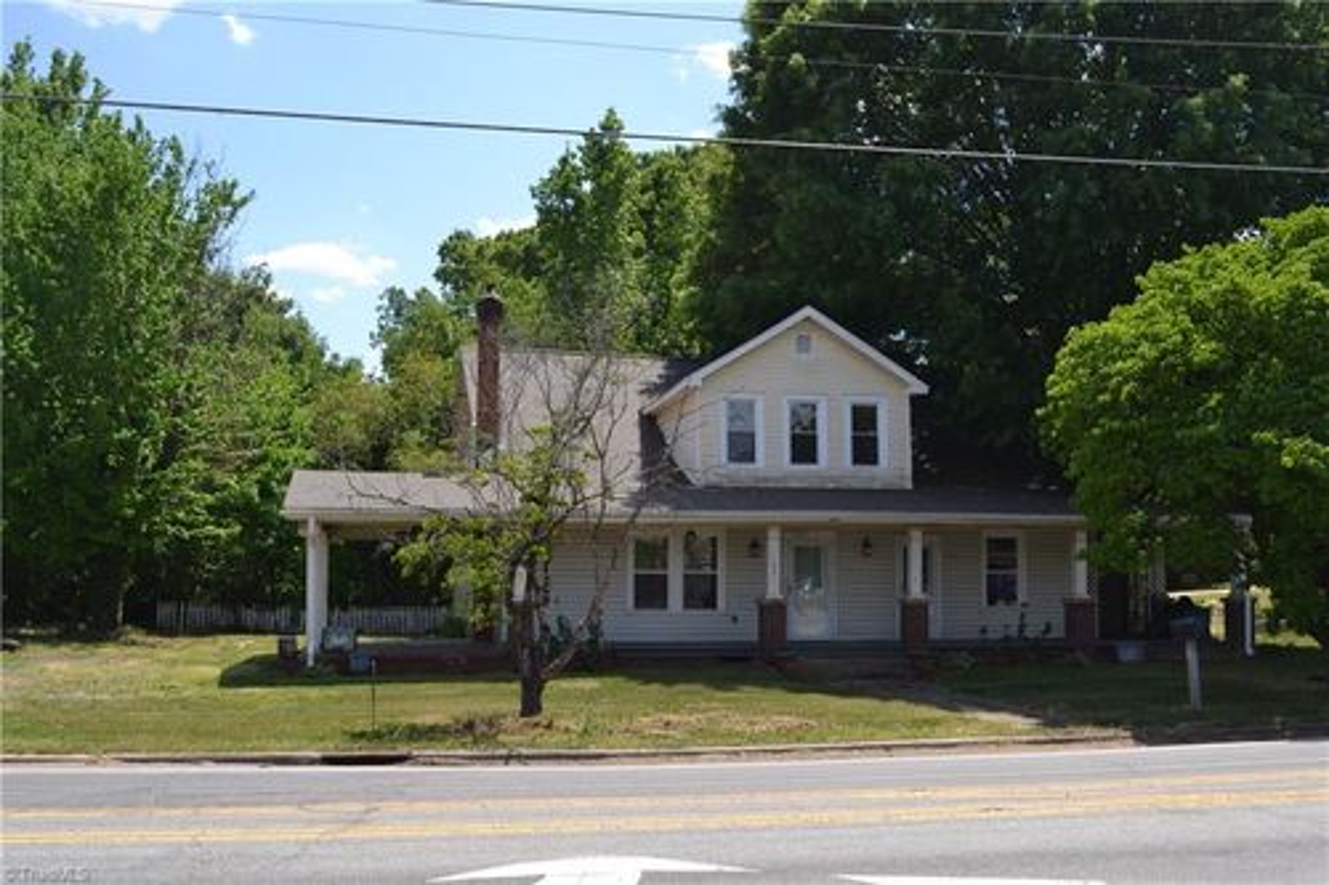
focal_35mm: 39
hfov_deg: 49.6
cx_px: 664
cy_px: 442
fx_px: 1439
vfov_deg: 34.2
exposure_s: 1/200
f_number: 6.3
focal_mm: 26
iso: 100
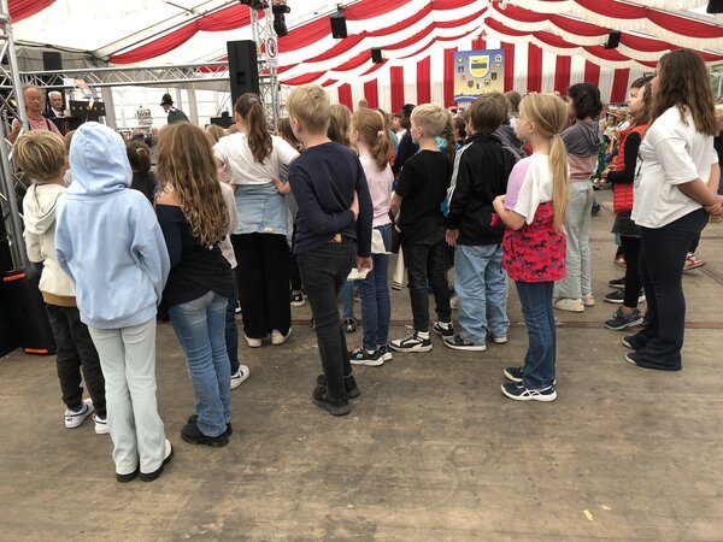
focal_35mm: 28
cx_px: 362
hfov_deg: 63.4
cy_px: 271
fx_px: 585
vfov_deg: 49.7
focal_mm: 3.99
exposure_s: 1/40
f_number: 1.8
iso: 20
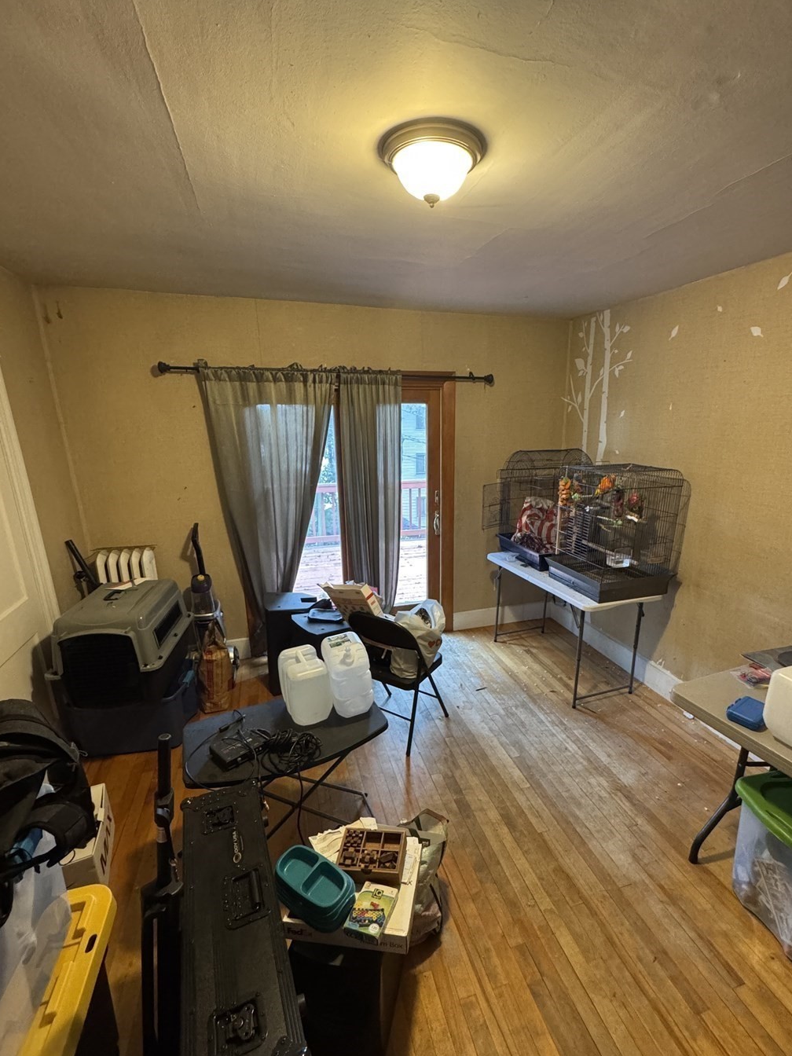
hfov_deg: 78.0
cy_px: 561
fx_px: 488
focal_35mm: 16
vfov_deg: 94.4
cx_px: 421
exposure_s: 1/60
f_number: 2.2
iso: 800
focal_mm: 2.22
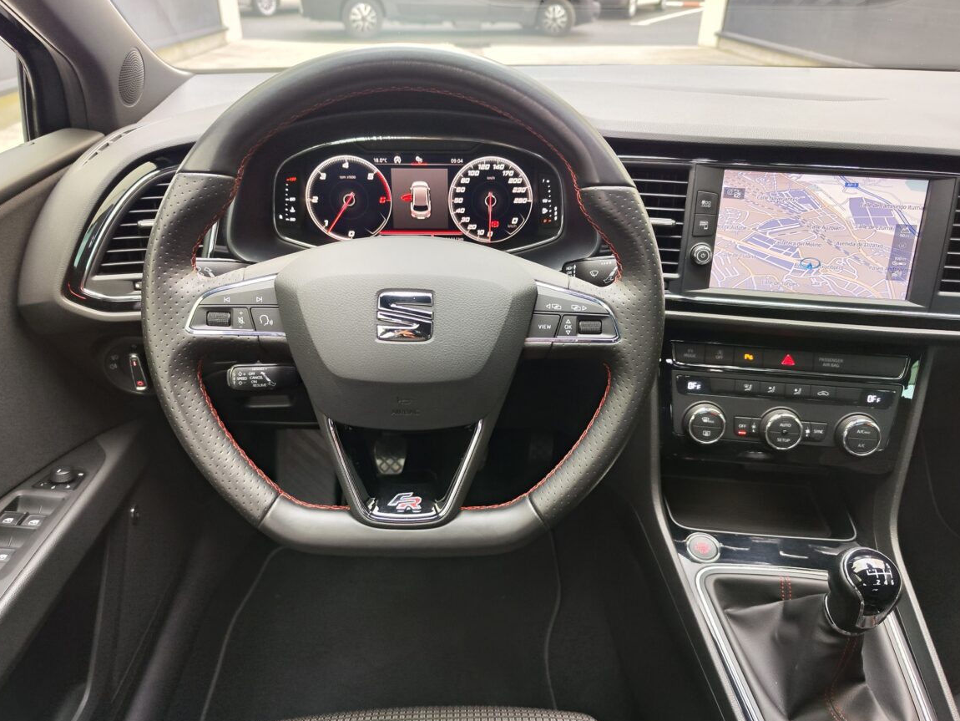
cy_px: 374
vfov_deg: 56.8
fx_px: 666
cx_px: 477
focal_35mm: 24
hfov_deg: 71.6
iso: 436
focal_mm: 7.01
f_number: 1.69
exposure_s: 1/50
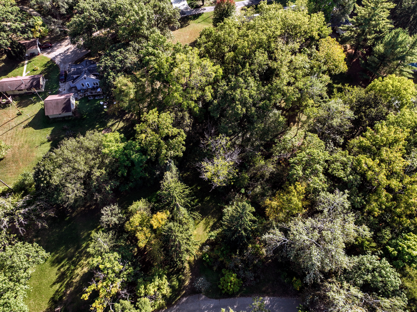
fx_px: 289
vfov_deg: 56.8
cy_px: 156
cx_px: 208
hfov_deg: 71.6
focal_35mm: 24
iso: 100
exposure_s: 1/400
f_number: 2.8
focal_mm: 12.29
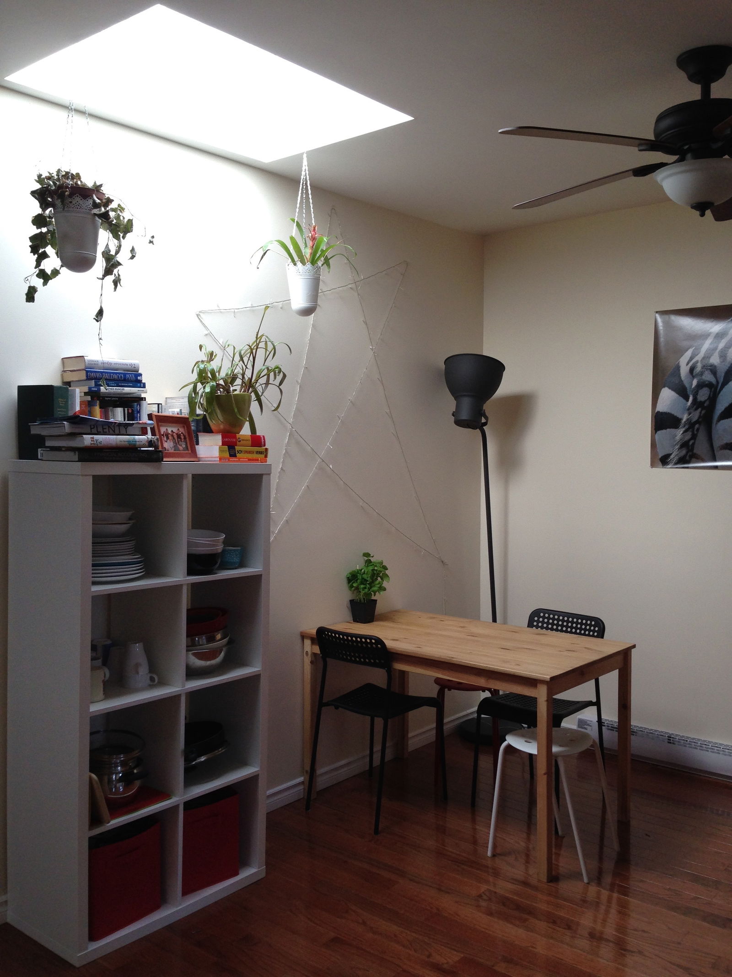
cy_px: 488
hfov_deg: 42.9
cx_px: 366
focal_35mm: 33
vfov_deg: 55.4
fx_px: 930
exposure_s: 1/120
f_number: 2.4
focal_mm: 4.12
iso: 80
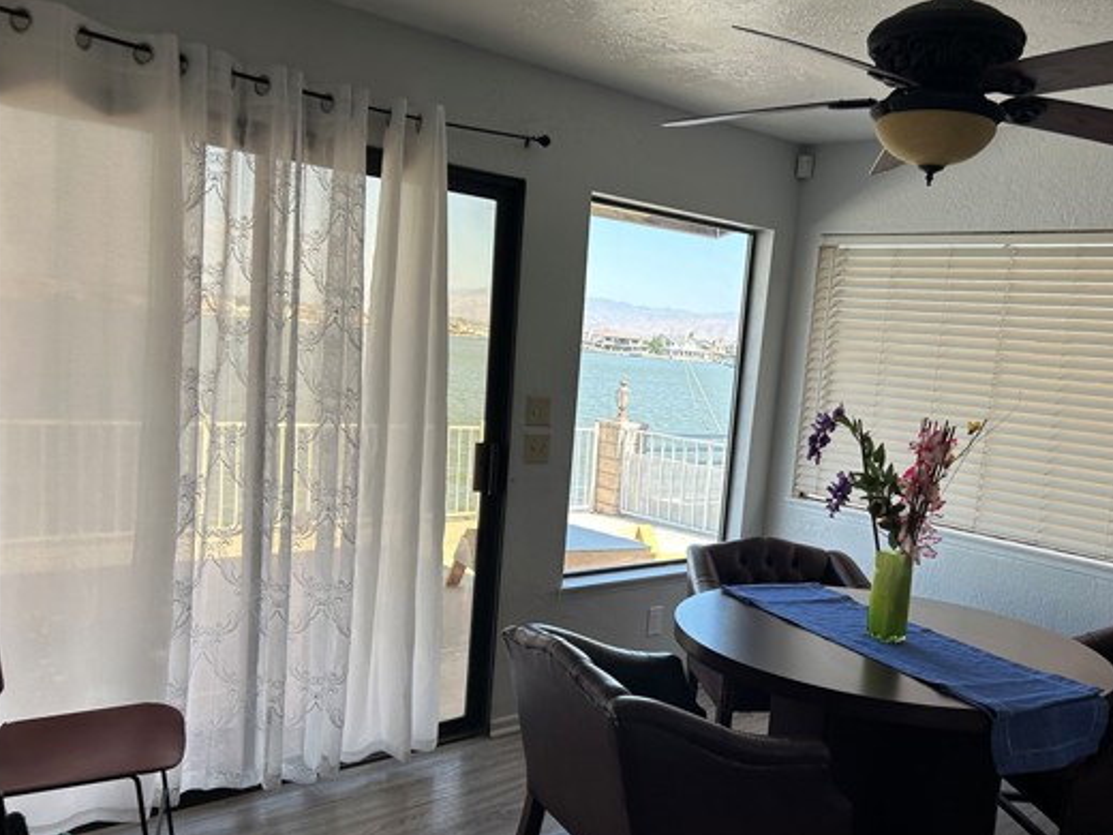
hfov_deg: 56.5
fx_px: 1029
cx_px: 651
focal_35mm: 32
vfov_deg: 44.1
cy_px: 473
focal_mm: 5.7
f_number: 1.5
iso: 50
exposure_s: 1/374
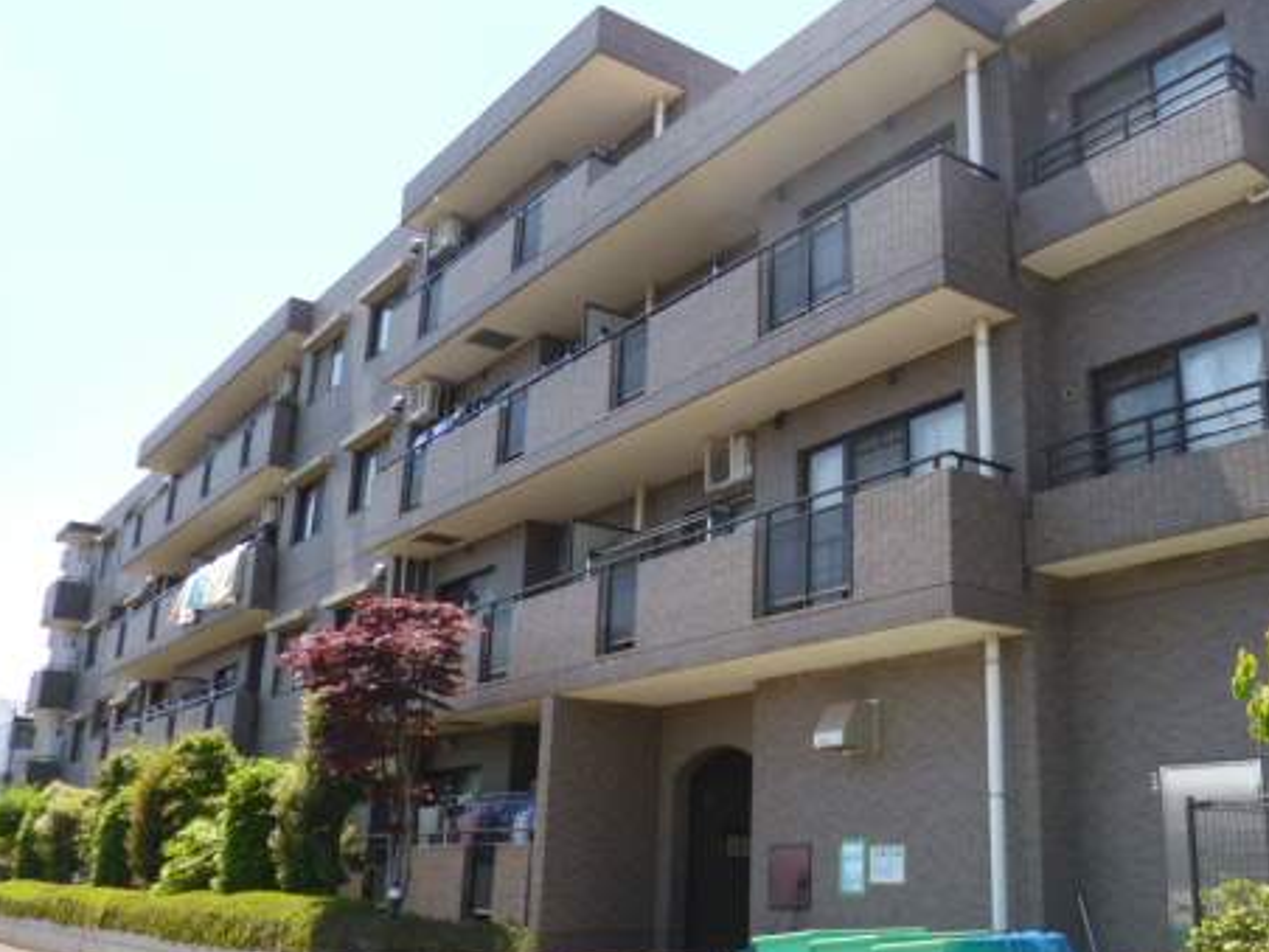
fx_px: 1246
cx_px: 842
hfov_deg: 52.9
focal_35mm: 34
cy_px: 475
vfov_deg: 41.8
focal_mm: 4.3
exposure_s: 1/500
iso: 100
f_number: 2.5
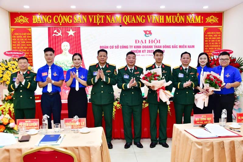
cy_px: 81
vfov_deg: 40.0
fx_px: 223
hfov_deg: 57.2
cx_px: 122
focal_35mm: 33
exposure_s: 1/125
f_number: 5.6
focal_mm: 22
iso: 1250
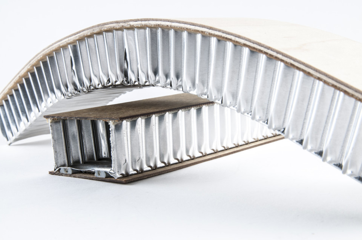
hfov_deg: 27.0
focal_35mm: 75
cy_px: 120
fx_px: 753
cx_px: 181
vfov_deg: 18.1
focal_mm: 50
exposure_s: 1/125
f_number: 20
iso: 200
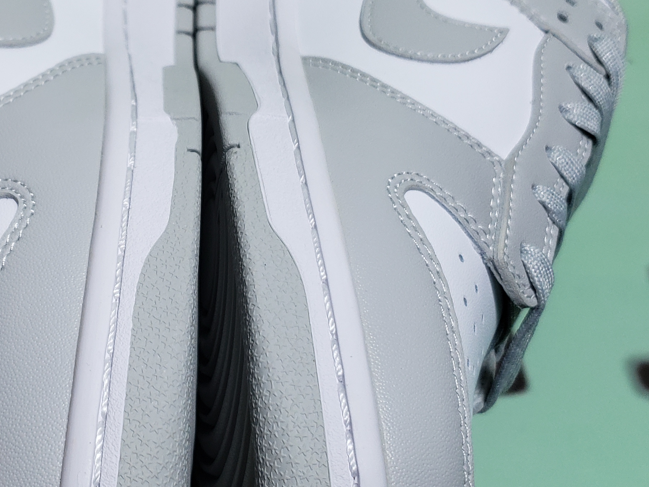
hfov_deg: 32.5
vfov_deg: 25.2
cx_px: 155
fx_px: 1088
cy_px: 209
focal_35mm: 58
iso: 50
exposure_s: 1/574
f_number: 1.5
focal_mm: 4.3
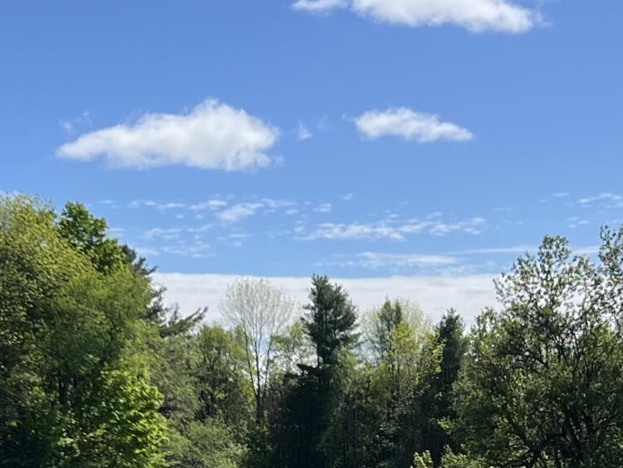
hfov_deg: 19.1
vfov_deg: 14.0
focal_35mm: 103
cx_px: 303
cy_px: 527
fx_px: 1854
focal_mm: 5.7
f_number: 1.5
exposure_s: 1/4831
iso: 50
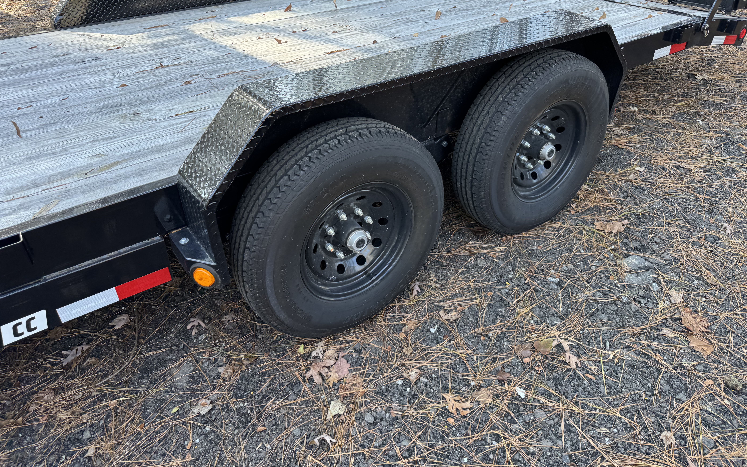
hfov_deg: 70.4
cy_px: 185
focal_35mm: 26
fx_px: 529
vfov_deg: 47.3
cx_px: 379
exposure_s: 1/121
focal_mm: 6.76
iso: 80
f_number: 1.78
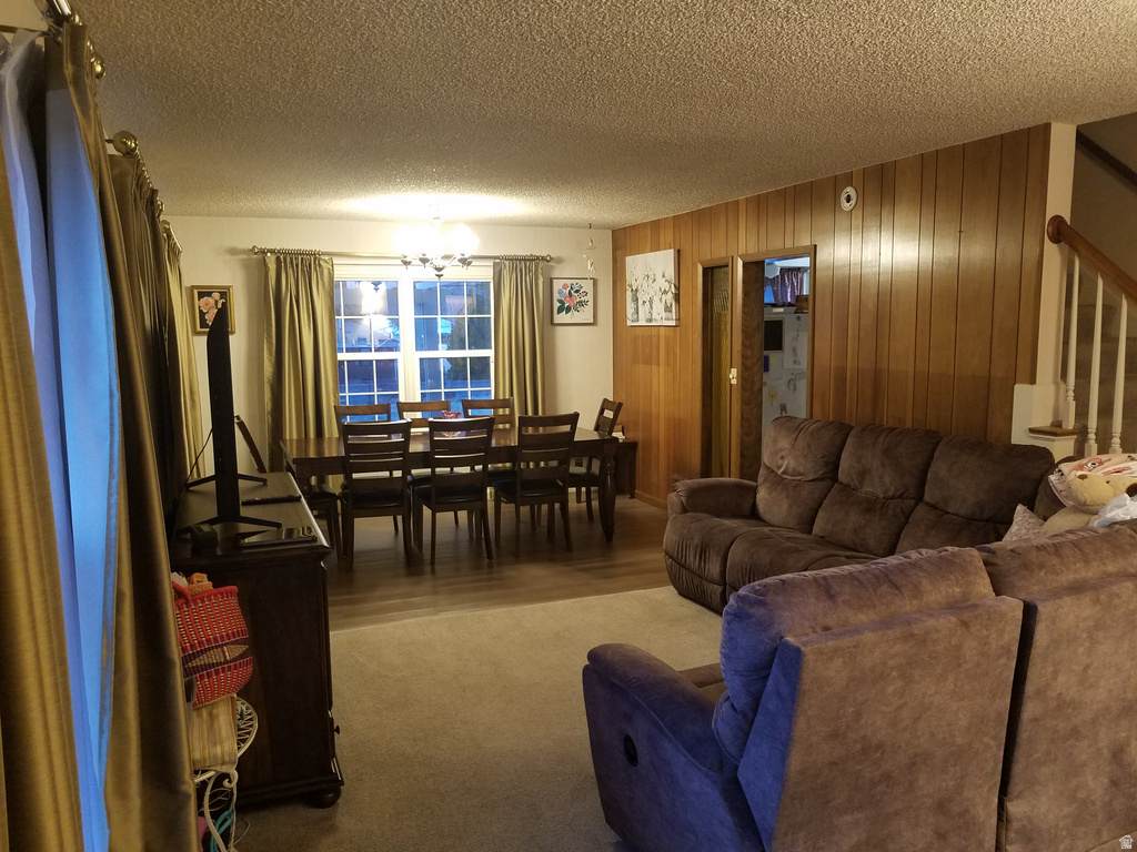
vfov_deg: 53.1
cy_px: 426
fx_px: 854
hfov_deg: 67.3
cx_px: 568
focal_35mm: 26
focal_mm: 4.2
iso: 200
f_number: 1.7
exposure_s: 1/10
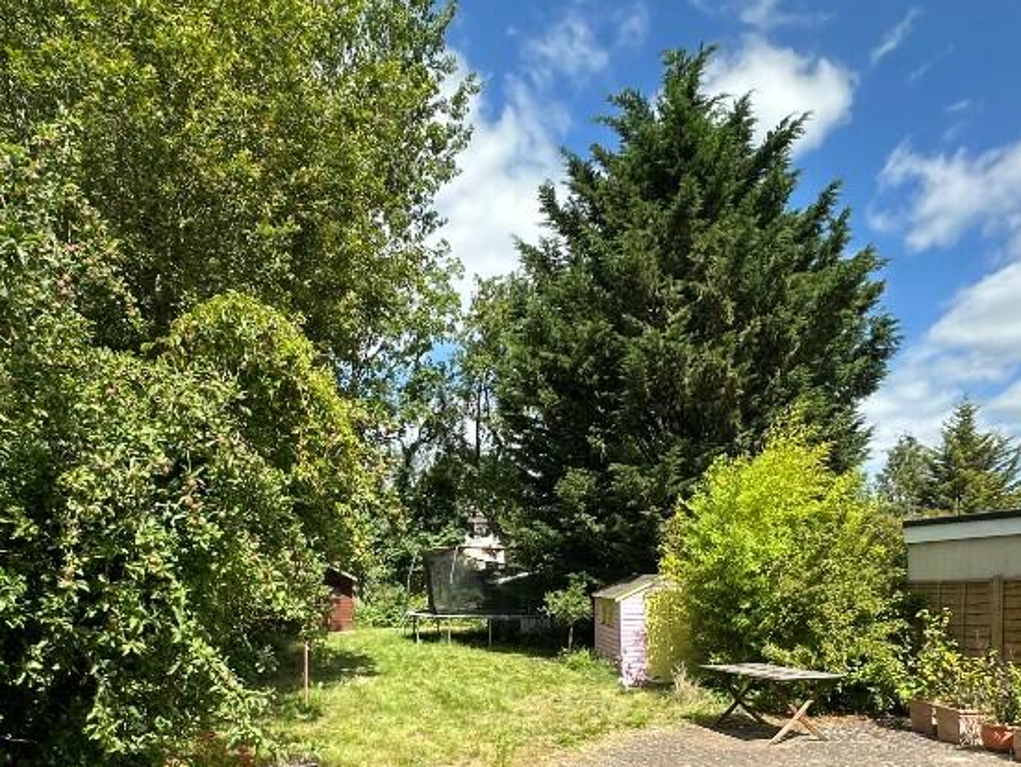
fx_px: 767
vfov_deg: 49.2
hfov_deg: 67.3
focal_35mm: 26
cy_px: 643
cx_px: 511
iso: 50
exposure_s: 1/868
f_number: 2.2
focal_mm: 2.22
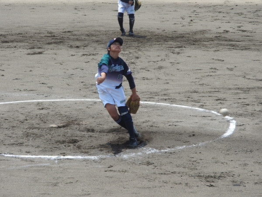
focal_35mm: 180
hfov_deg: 11.0
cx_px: 131
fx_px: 1362
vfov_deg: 8.2
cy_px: 98
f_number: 5.3
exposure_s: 1/400
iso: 100
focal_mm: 32.2
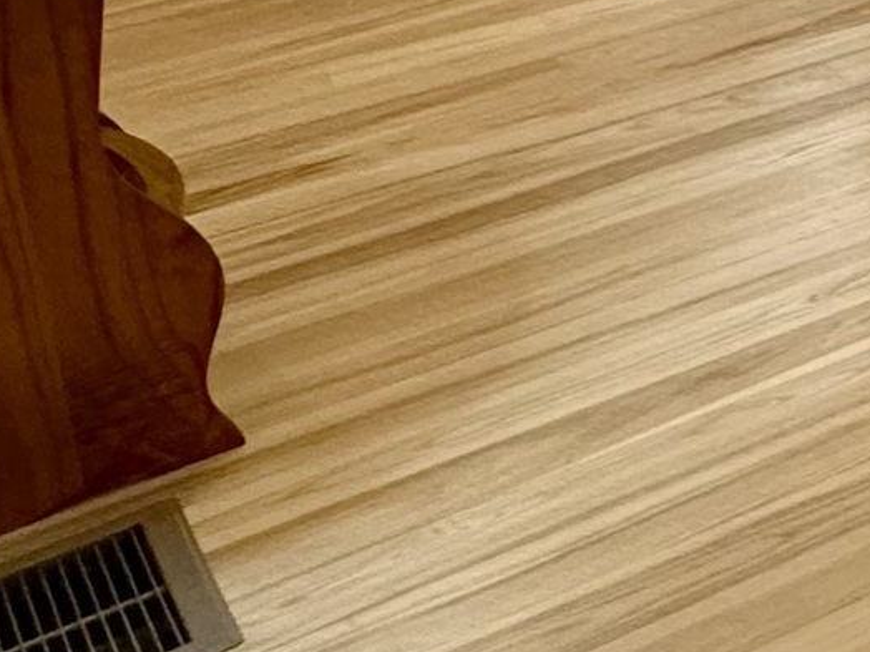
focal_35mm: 82
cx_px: 1971
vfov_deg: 15.7
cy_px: -473
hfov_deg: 15.6
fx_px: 2061
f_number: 2.2
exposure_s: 1/60
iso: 200
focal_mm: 2.22
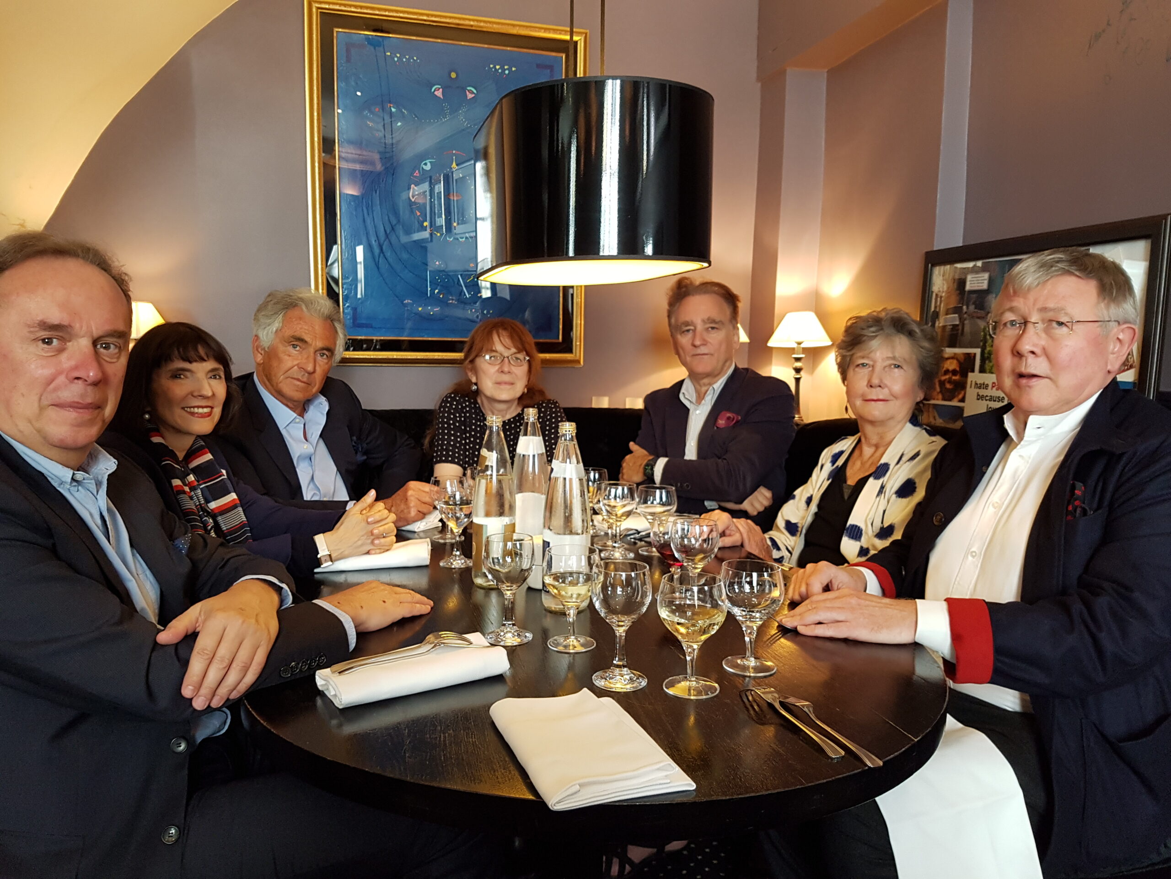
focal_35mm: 26
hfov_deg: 67.3
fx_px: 880
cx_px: 586
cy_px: 440
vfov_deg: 53.1
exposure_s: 1/25
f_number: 1.7
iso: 160
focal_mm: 4.2
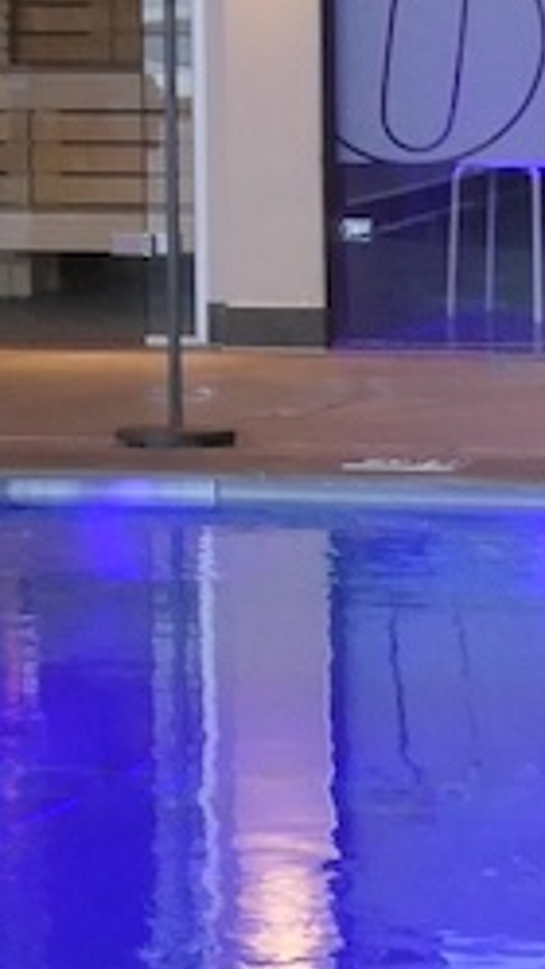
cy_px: -331
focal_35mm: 256
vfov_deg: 8.3
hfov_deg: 4.7
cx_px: -255
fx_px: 6579
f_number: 3.4
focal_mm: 14.6
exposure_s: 1/80
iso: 800
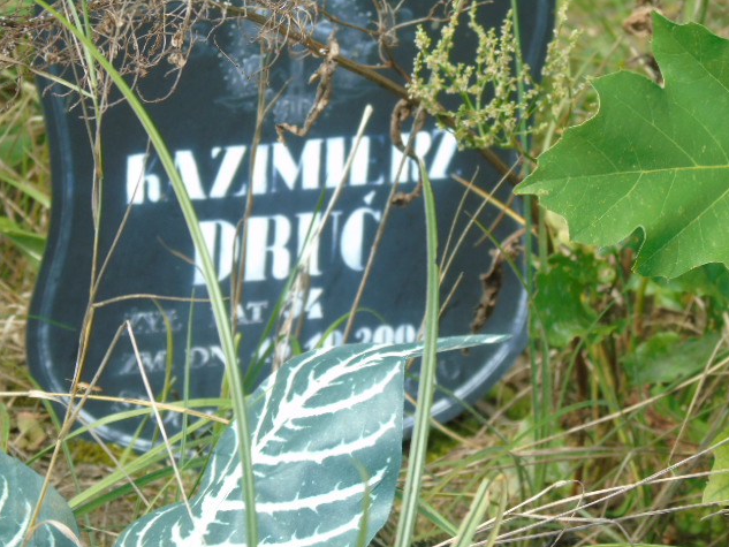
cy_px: 274
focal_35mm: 281
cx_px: 366
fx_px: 5919
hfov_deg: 7.0
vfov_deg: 5.3
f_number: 4.9
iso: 160
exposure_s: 1/125
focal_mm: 50
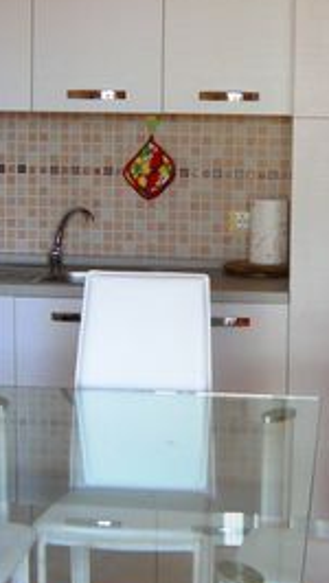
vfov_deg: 24.7
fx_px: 1331
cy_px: 267
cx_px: 270
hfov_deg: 14.0
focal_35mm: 86
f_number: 2.7
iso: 127
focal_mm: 7.5
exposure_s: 1/67
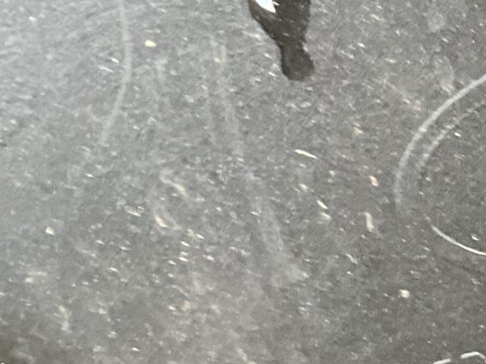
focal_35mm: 130
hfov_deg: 13.3
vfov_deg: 11.0
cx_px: 941
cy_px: 515
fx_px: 1825
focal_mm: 3
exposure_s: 1/50
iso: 125
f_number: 1.8
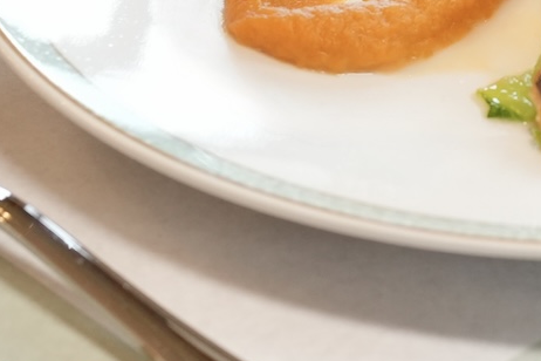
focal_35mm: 208
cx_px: 667
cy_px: -169
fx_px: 3126
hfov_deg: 9.7
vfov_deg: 6.5
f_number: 5.6
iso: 1600
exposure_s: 1/60
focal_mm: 50
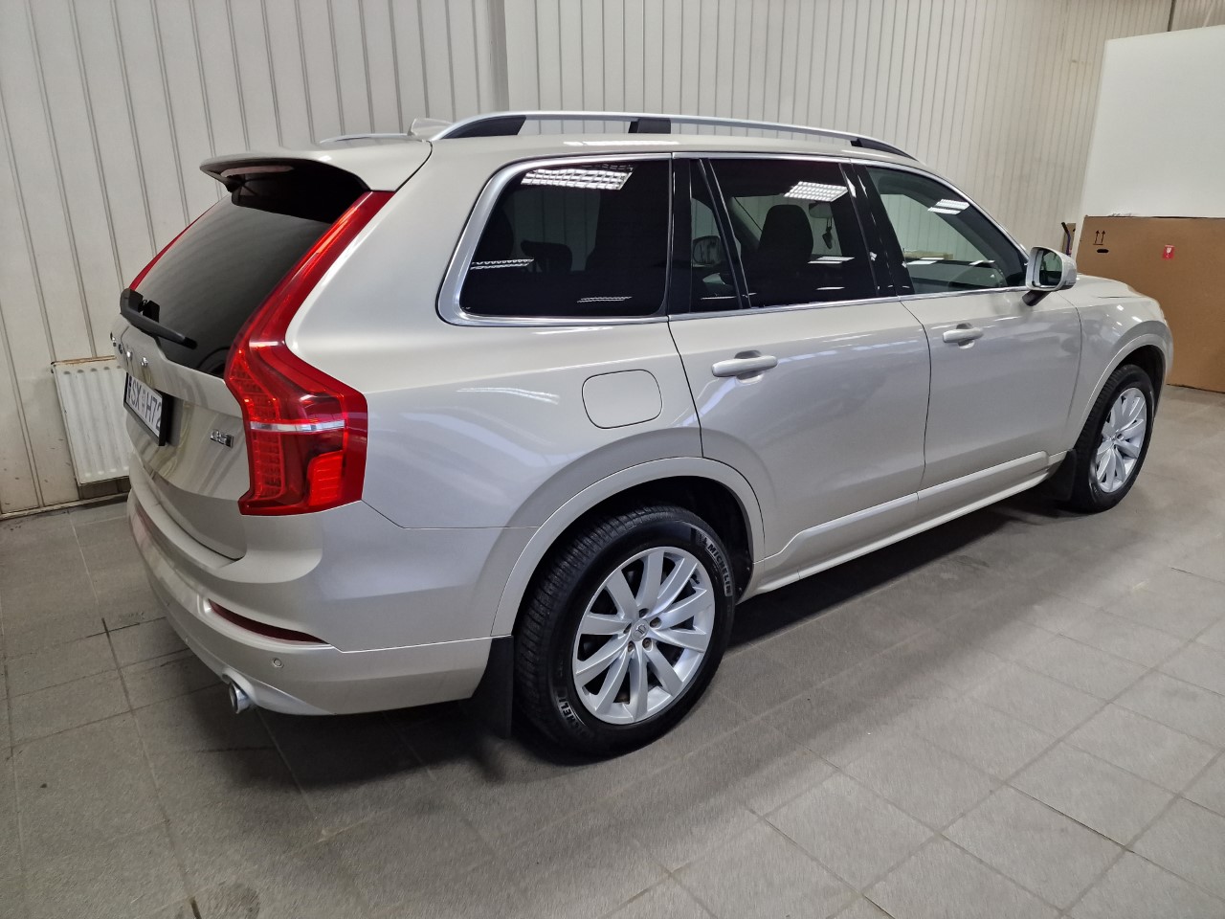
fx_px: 814
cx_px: 612
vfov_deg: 58.9
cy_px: 460
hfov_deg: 73.9
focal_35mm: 23
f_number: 1.8
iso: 400
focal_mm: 6.4
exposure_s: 1/100
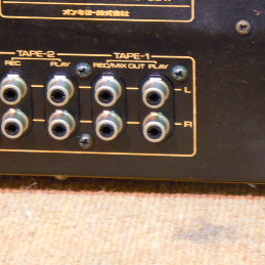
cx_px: 78
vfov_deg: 6.9
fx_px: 2191
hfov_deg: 6.9
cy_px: 40
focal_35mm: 253
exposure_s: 1
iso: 100
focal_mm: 20.9
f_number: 4.6
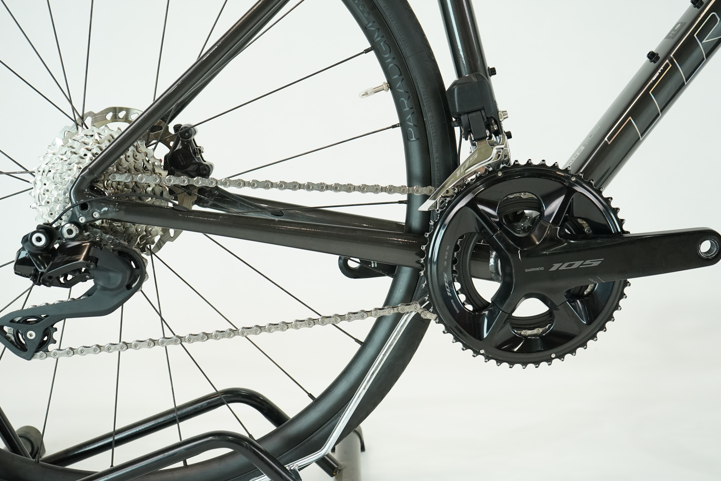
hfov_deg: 42.7
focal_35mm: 46
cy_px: 244
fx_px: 921
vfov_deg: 29.2
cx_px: 364
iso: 1600
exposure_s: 1/200
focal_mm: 44
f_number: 5.6
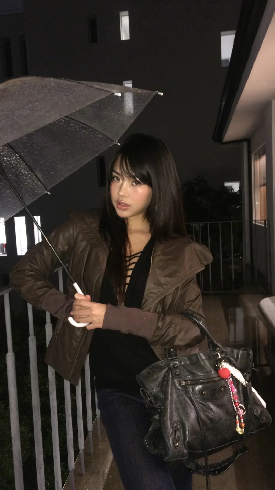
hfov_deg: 36.7
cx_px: 132
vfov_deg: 61.0
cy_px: 246
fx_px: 415
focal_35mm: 32
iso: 100
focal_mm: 4.15
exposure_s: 1/16
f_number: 2.2
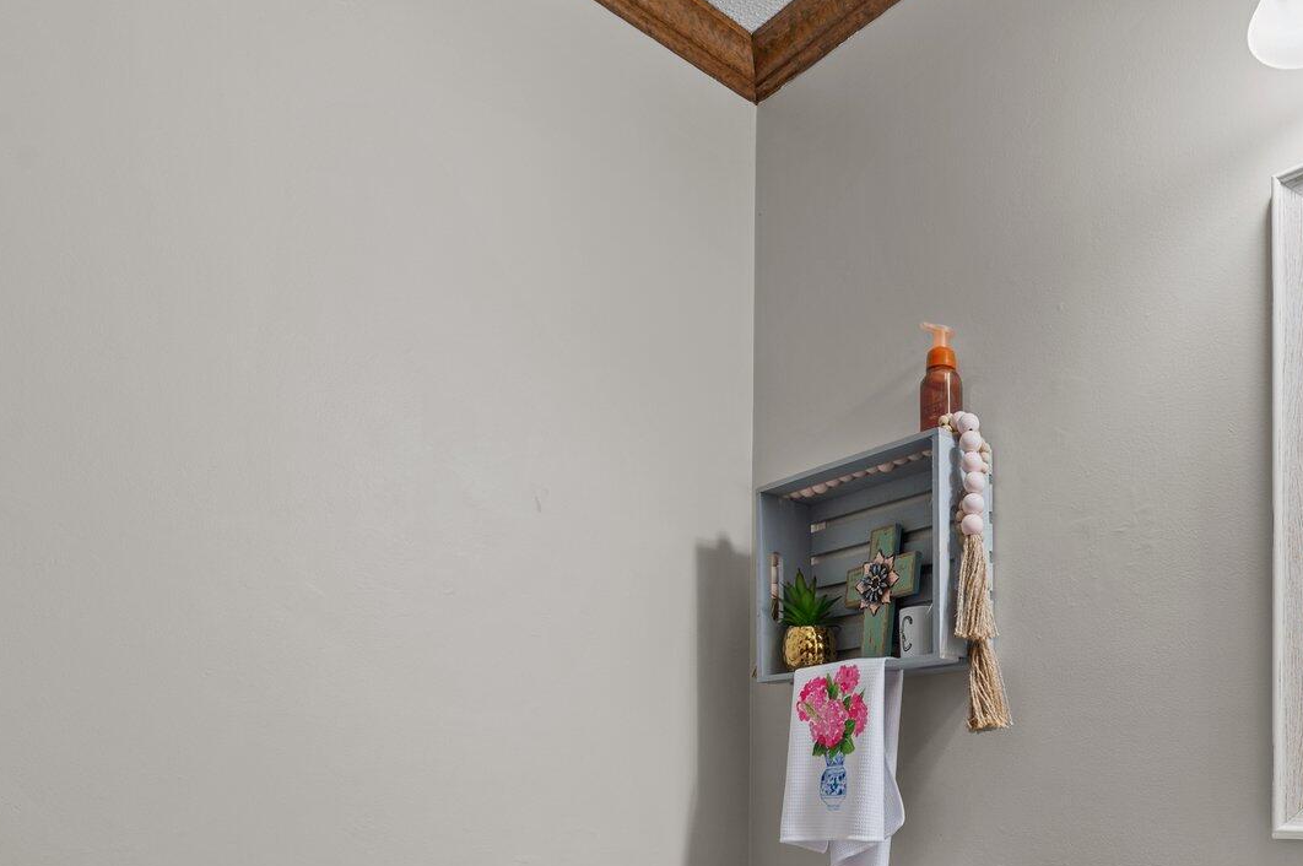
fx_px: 976
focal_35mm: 27
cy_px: 767
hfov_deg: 65.0
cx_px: 904
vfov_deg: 44.0
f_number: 8
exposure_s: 1/2
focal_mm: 14
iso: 250
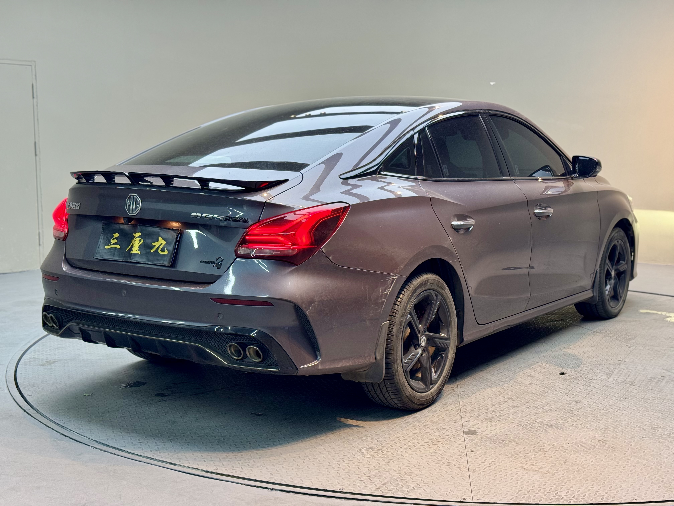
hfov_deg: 39.7
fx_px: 935
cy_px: 253
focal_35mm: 48
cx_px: 337
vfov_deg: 30.3
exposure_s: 1/100
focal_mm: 6.76
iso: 100
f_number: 1.78
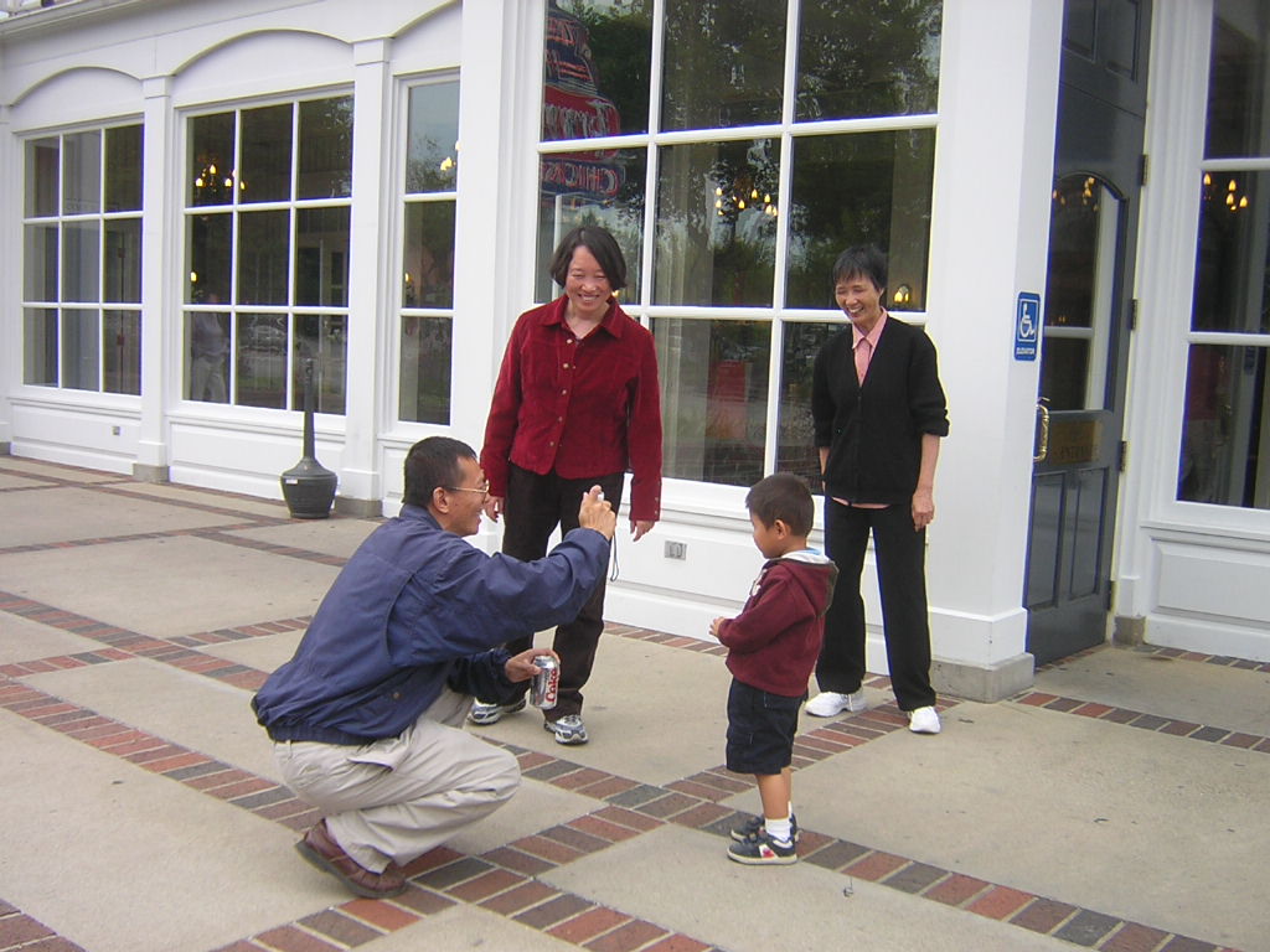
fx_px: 1321
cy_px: 476
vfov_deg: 39.7
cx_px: 635
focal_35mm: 36
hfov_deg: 51.4
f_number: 2.6
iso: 100
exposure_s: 1/421
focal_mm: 4.7
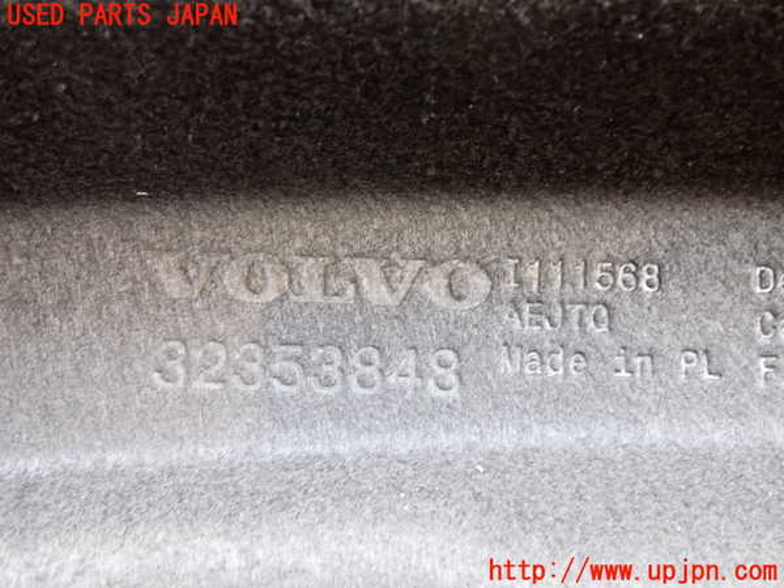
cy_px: 294
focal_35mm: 30
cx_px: 392
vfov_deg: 46.8
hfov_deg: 60.0
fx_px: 679
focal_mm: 5.4
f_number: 2.3
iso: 320
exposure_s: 1/30
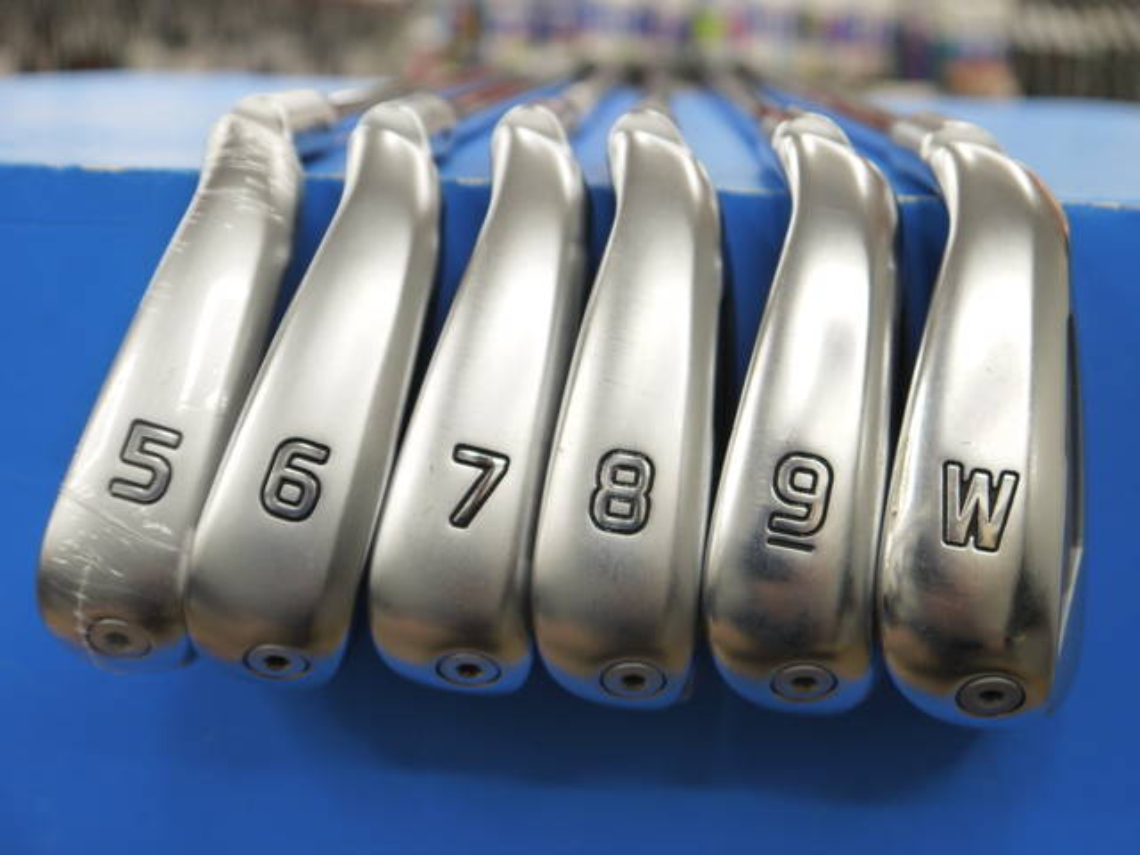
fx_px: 1647
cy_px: 428
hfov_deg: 38.2
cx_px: 570
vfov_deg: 29.1
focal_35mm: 50
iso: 200
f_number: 4.6
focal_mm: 25
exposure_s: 1/60
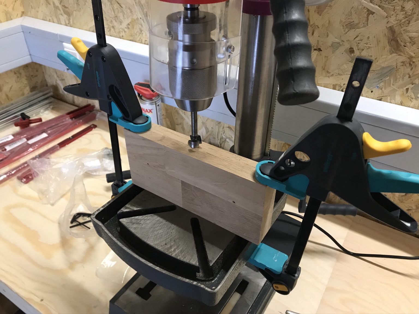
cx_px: 210
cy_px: 157
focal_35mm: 28
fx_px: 339
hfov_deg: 63.4
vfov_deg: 49.7
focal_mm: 3.99
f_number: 1.8
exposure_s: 1/17
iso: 100
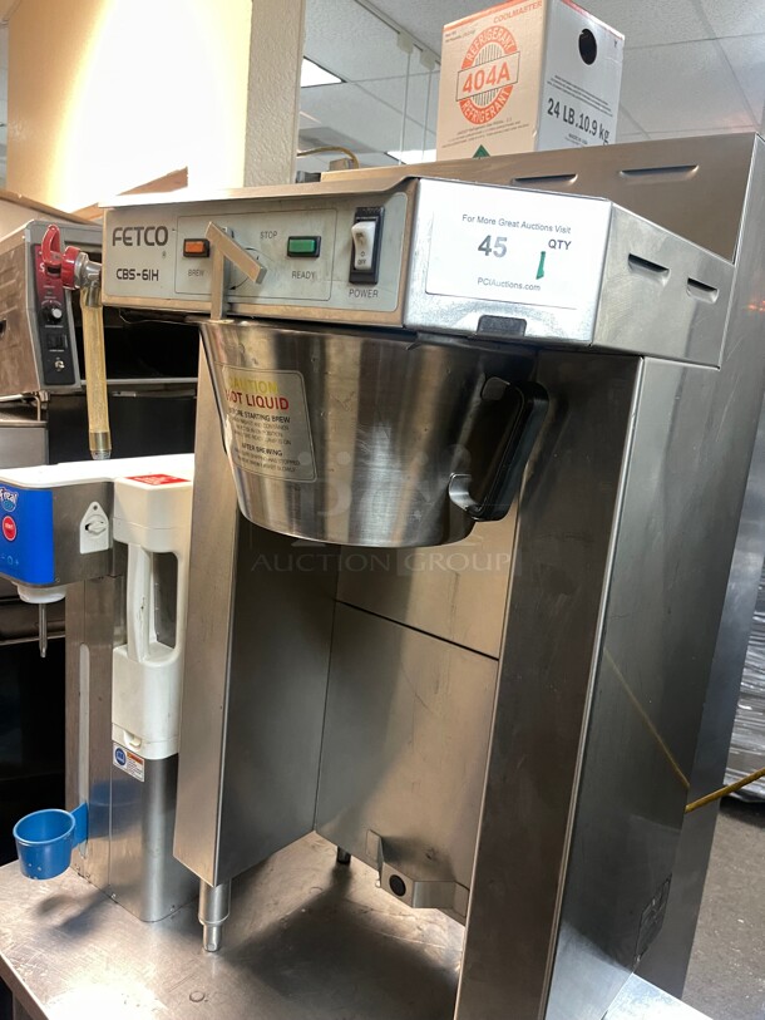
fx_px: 766
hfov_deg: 53.1
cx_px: 382
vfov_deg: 67.3
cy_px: 510
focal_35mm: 26
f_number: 1.6
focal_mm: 5.1
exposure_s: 1/60
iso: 320
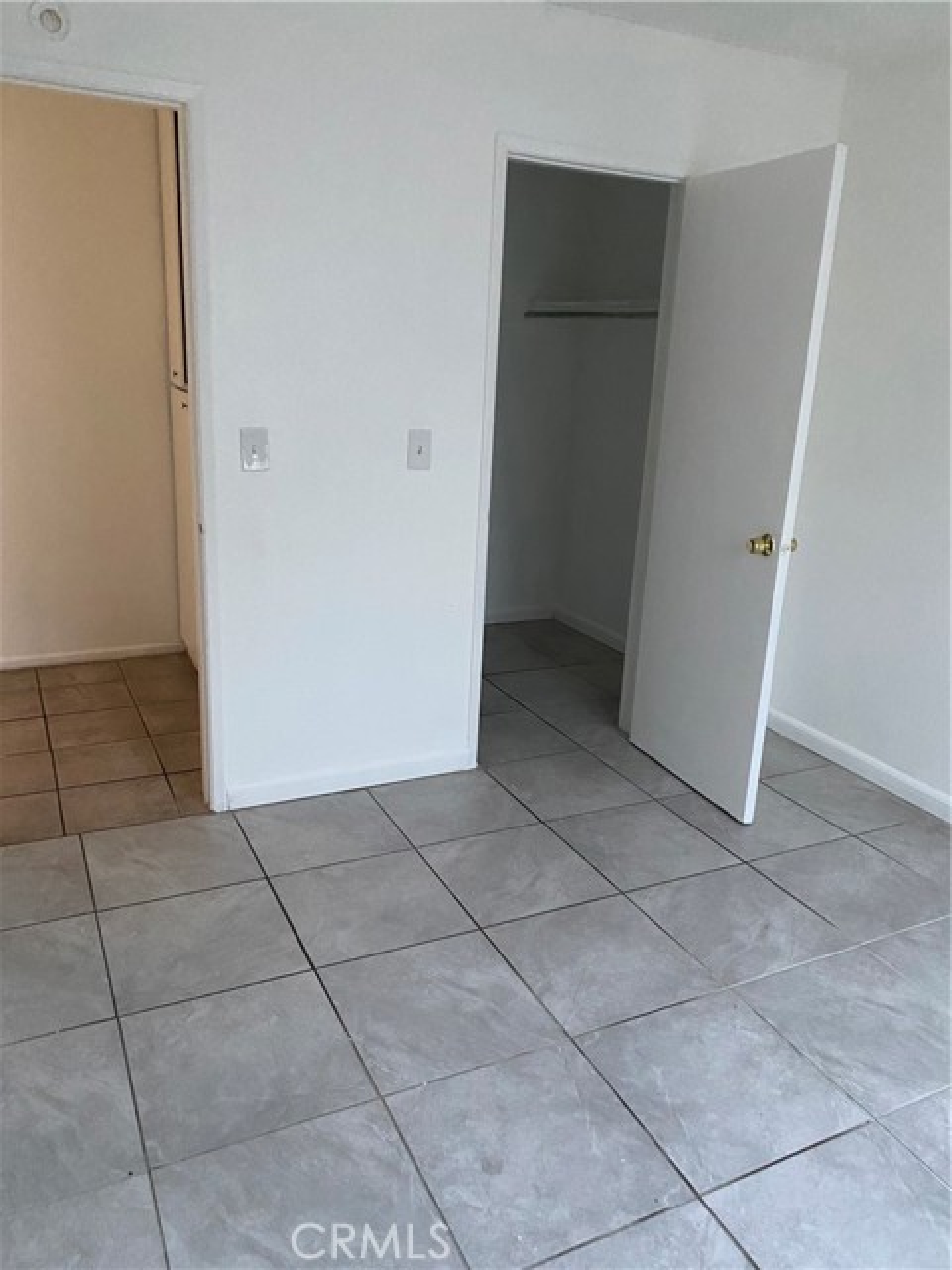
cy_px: 635
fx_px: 953
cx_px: 476
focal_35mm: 26
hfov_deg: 53.1
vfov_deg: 67.3
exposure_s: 1/48
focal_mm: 4.25
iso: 500
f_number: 1.8
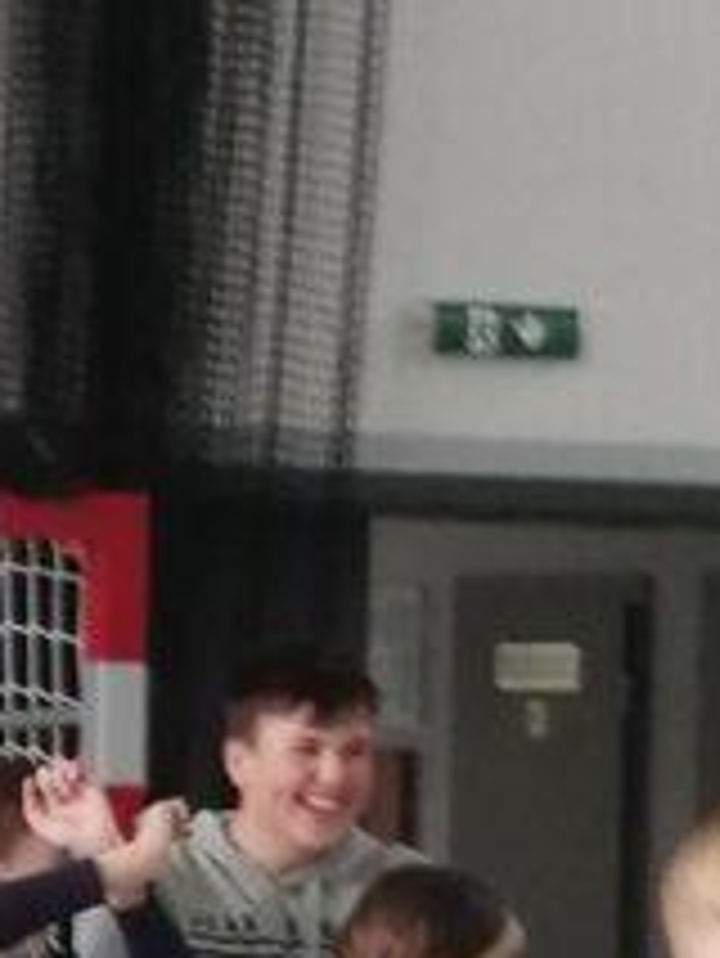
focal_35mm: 285
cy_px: 684
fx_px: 7896
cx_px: 495
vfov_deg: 6.9
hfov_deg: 5.2
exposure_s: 1/100
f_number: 1.8
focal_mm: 3.88
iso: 80
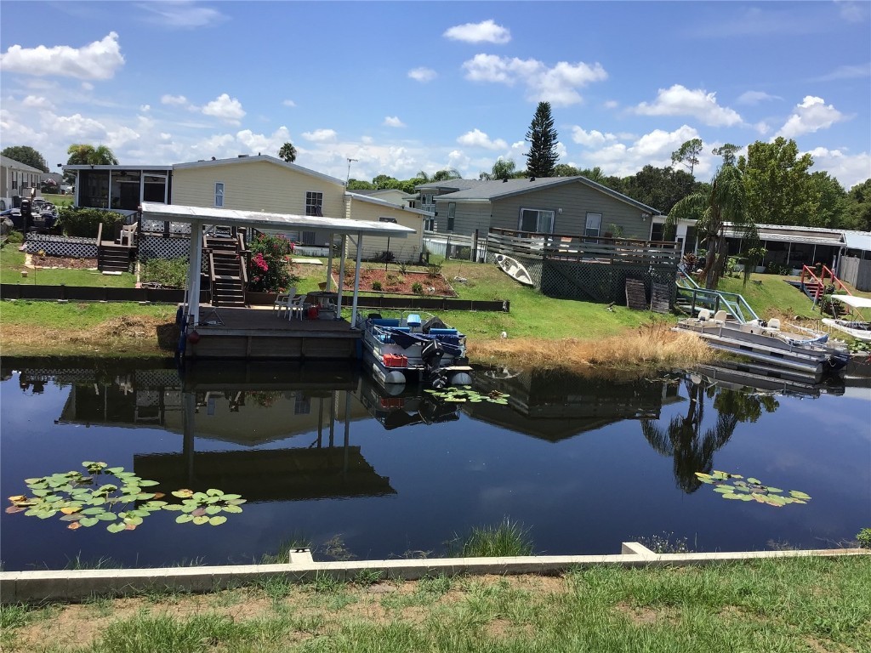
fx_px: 780
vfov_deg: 45.4
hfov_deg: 58.4
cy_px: 326
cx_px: 436
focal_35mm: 31
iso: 25
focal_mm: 3.3
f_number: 2.4
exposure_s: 1/1294
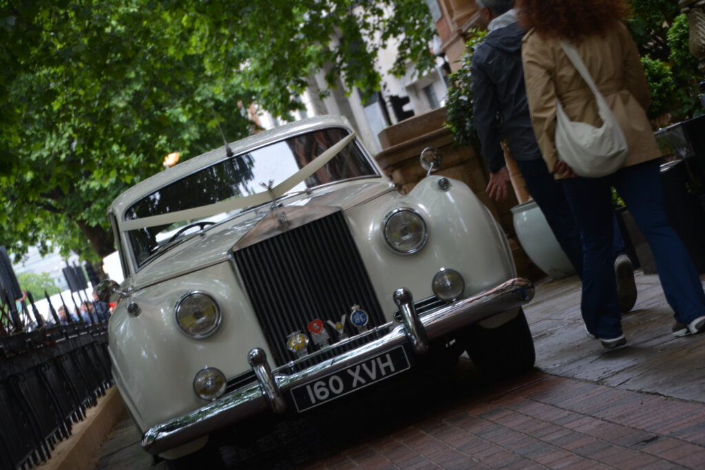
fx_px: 2291
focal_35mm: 117
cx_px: 352
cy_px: 235
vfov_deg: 11.7
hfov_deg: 17.5
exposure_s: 1/80
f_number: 5.6
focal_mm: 78
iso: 400
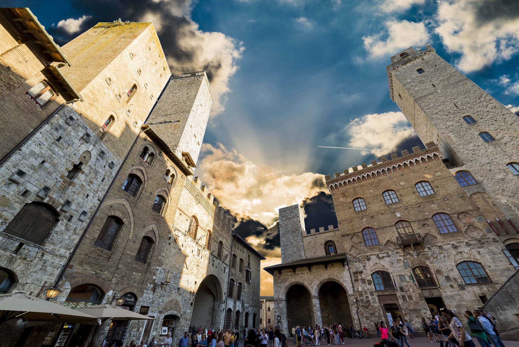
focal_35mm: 14
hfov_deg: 104.2
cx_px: 260
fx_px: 202
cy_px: 174
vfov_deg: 81.3
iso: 125
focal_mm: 14
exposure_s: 1/25
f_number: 14
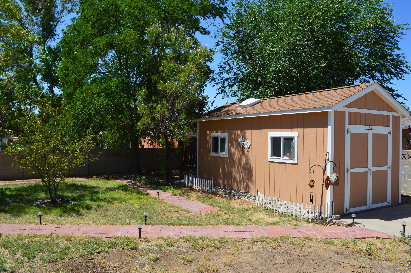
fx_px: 308
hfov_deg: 67.4
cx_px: 206
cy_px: 136
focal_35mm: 27
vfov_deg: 47.8
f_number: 11
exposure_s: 1/500
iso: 400
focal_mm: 18
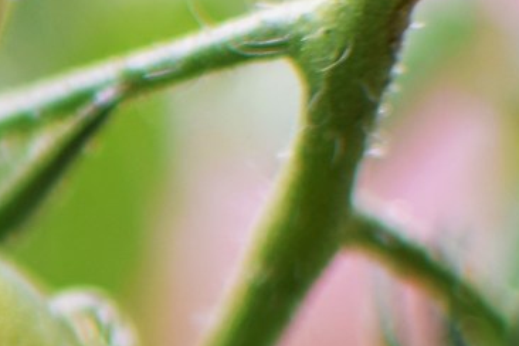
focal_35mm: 344
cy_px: 510
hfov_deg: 5.7
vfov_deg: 4.0
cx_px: -845
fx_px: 4963
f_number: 1.8
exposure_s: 1/320
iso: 100
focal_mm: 35
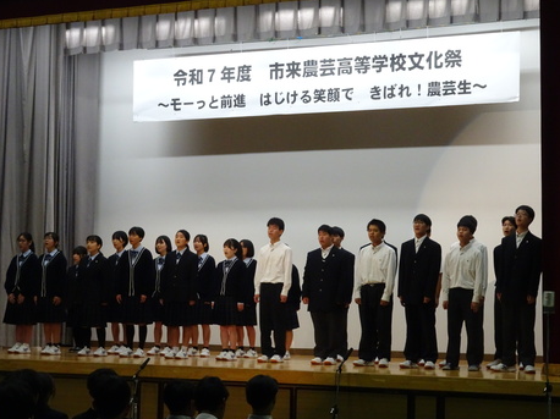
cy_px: 217
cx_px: 282
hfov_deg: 22.5
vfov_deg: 17.0
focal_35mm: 87
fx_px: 1407
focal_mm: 14.12
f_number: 5
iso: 800
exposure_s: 1/80
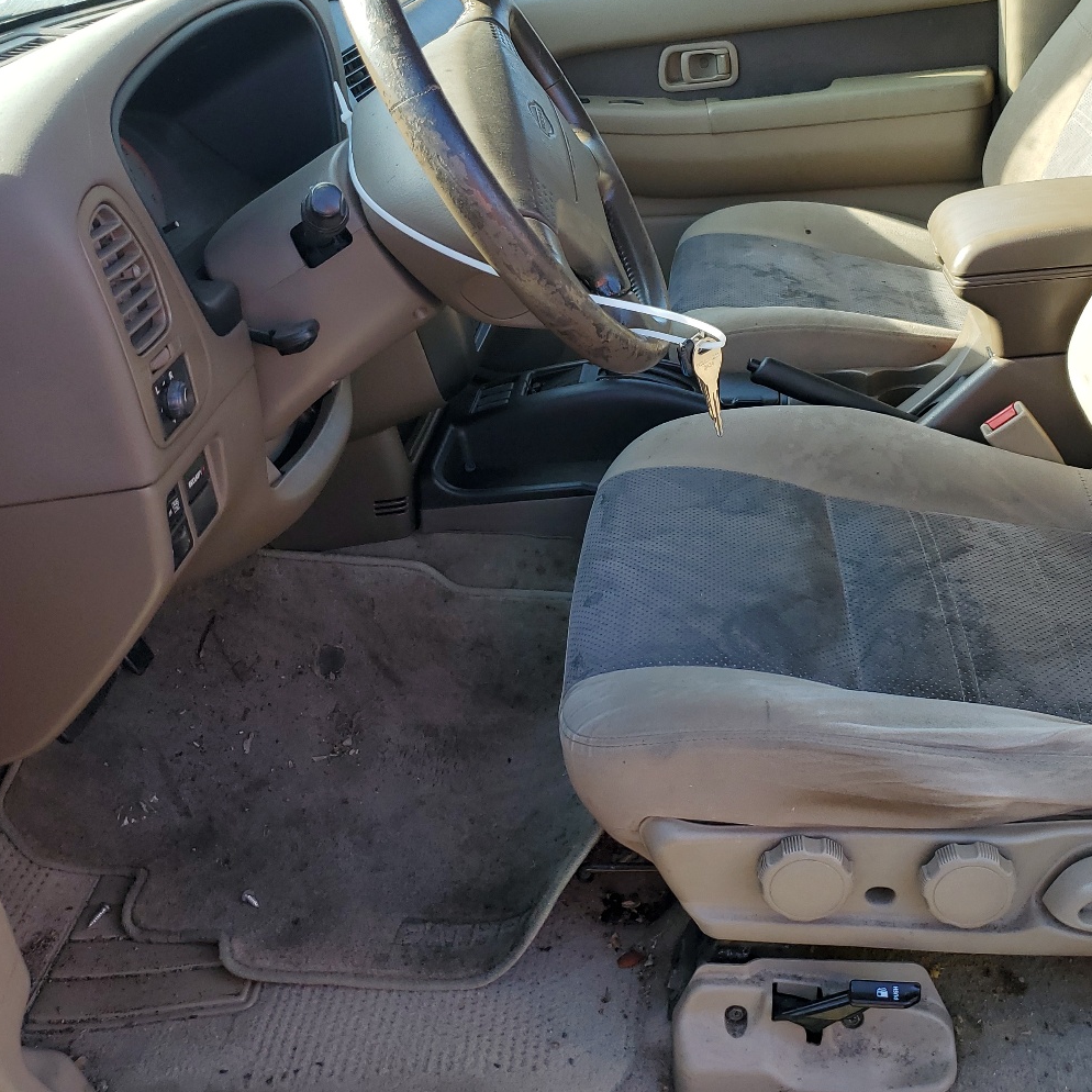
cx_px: 672
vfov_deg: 44.7
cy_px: 435
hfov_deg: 44.6
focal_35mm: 37
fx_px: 1321
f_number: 1.5
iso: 50
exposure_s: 1/455
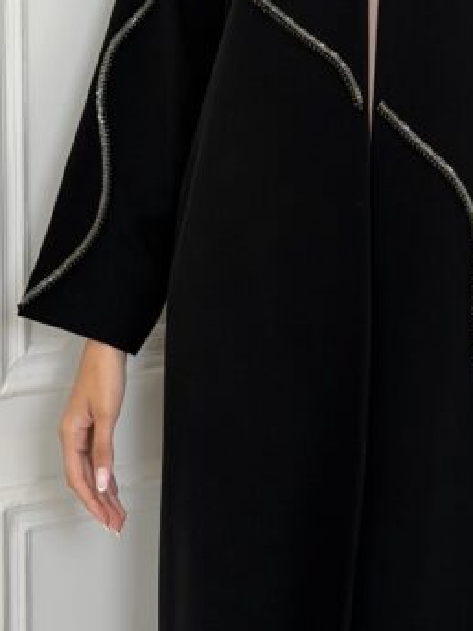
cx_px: 344
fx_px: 2042
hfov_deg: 13.2
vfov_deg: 17.1
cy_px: -44
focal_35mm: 112
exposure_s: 1/278
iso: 64
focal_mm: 6.76
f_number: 1.78
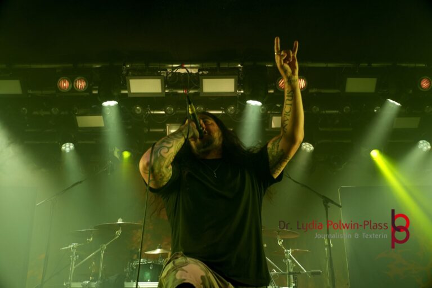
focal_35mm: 34
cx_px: 216
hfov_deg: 55.1
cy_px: 144
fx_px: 414
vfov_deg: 38.4
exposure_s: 1/40
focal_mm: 23
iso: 500
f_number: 4
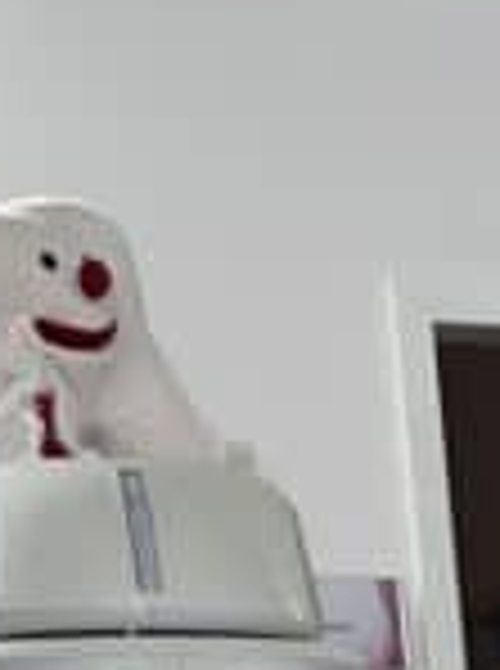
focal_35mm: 140
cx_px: 1000
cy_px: 1736
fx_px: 2708
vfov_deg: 11.2
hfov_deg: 9.8
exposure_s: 1/31
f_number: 1.6
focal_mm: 4.2
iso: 50
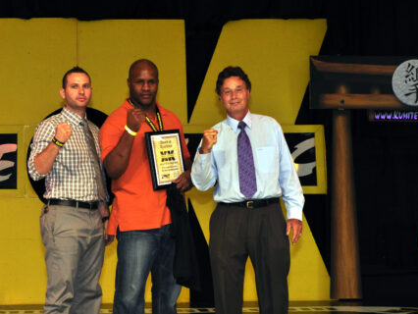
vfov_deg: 19.5
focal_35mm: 76
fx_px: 915
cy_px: 153
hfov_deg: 25.5
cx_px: 126
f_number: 7.1
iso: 400
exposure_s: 1/200
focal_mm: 35
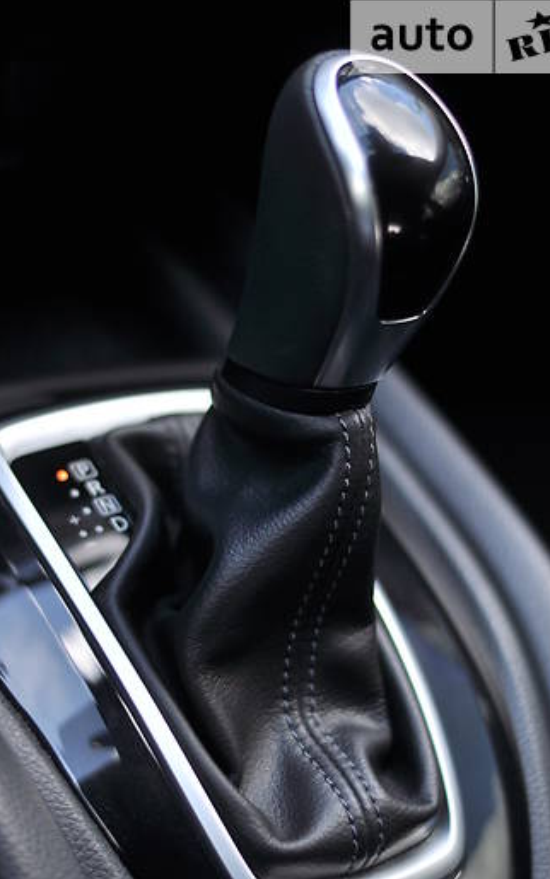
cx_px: 282
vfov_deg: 23.3
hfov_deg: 14.7
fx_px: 2134
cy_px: 492
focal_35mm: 89
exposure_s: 1/500
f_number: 1.8
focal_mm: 50
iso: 200
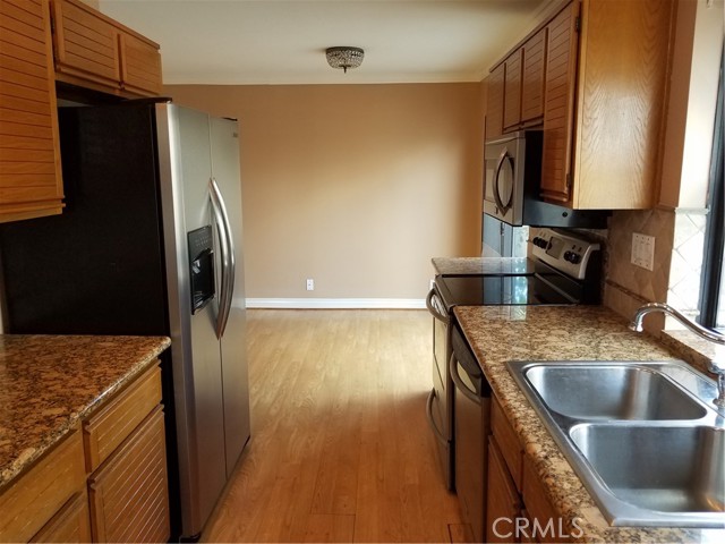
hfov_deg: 67.3
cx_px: 362
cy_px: 272
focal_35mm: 26
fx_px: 545
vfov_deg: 53.1
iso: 100
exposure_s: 1/60
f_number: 1.7
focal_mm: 4.2
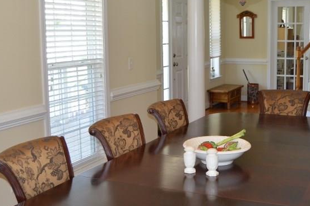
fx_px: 430
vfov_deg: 26.9
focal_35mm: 50
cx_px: 200
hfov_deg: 39.3
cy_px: 85
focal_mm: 18
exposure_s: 1/80
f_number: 4
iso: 400
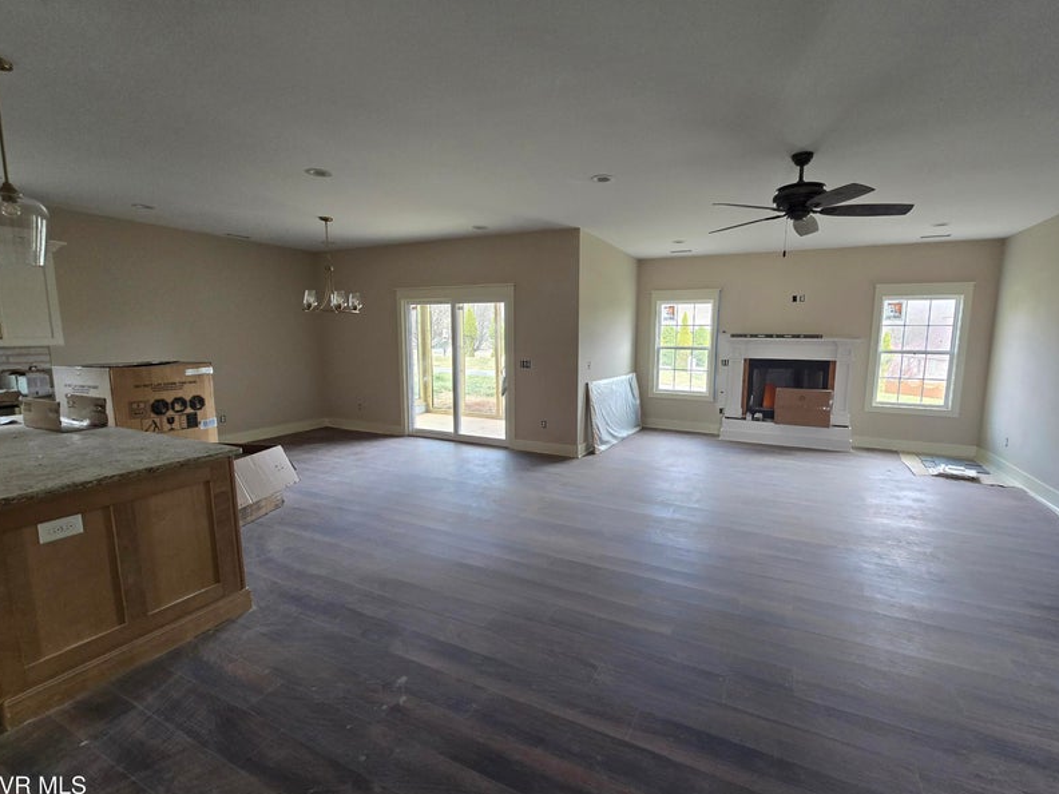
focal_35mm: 14
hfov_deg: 102.0
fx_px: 428
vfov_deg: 85.7
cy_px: 397
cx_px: 552
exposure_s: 1/60.2
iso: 160
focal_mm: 2.2
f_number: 2.2
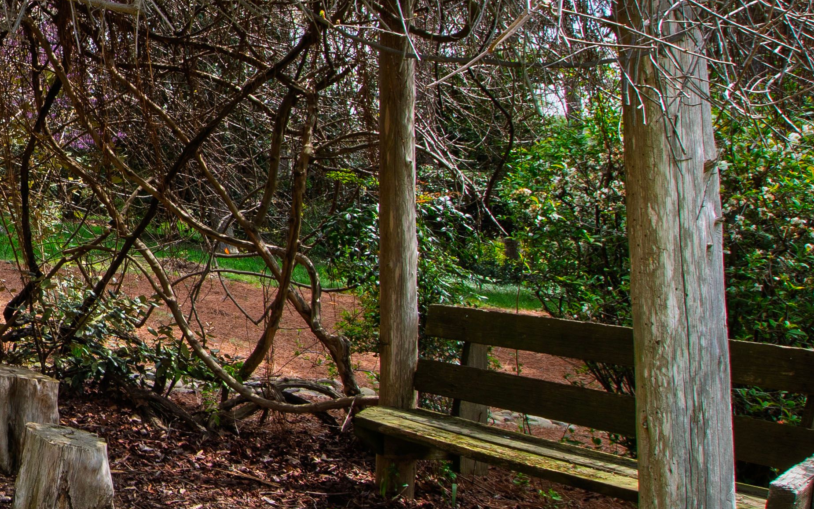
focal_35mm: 46
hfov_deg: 34.5
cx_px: -169
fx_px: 1021
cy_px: 200
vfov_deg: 27.9
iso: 100
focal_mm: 10
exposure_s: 1/50
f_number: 8
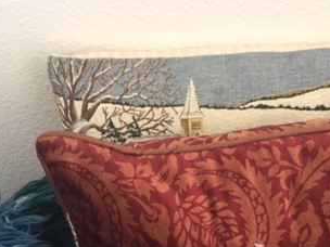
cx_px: 185
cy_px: 223
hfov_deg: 31.6
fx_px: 582
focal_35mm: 61
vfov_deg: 23.4
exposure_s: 1/30
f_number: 2.2
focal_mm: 4.15
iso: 125
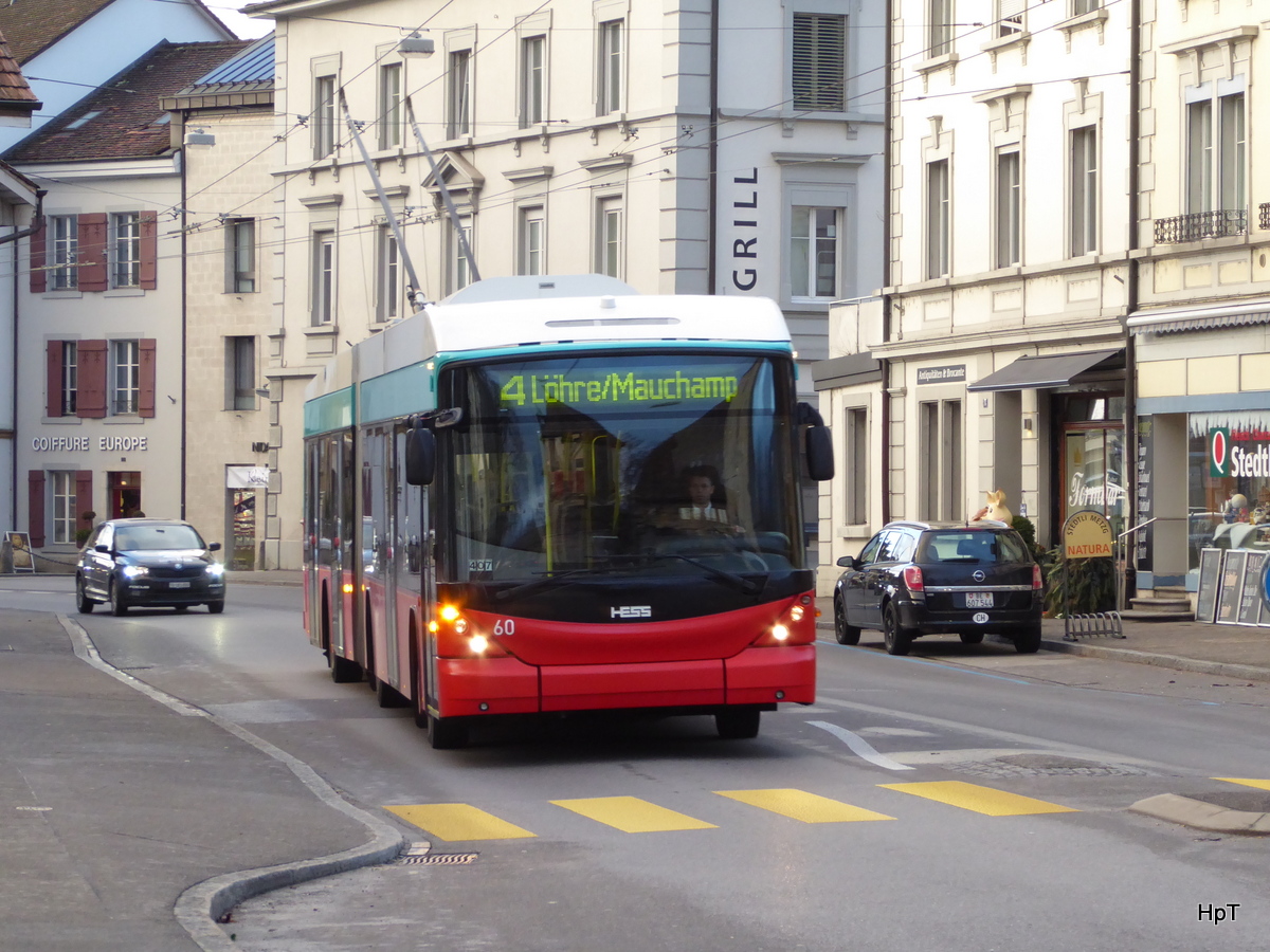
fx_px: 4953
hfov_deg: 14.6
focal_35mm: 135
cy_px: 476
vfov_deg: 11.0
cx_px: 635
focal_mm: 24.2
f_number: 5.3
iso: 400
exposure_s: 1/50
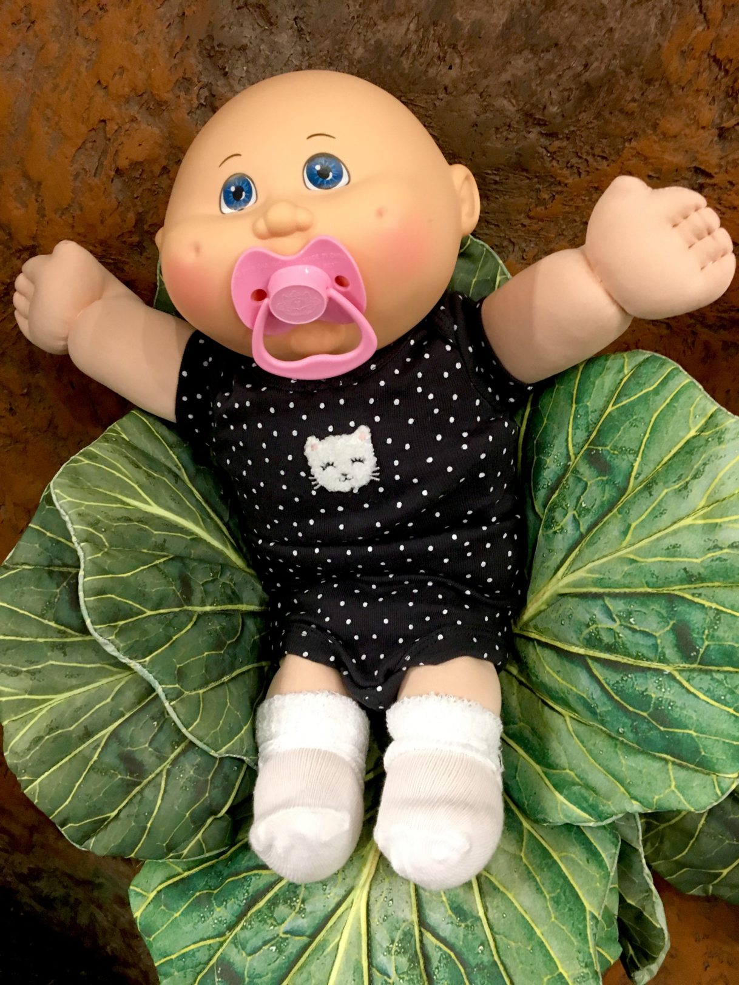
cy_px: 492
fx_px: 825
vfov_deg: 61.7
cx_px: 370
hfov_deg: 48.2
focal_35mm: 29
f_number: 2.2
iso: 200
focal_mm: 4.15
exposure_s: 1/24
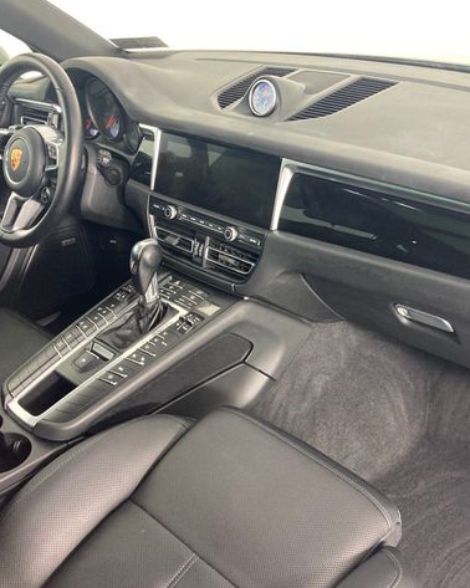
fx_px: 644
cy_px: 293
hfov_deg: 40.0
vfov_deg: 49.1
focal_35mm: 37
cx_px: 267
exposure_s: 1/60
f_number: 1.8
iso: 125
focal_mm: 3.99
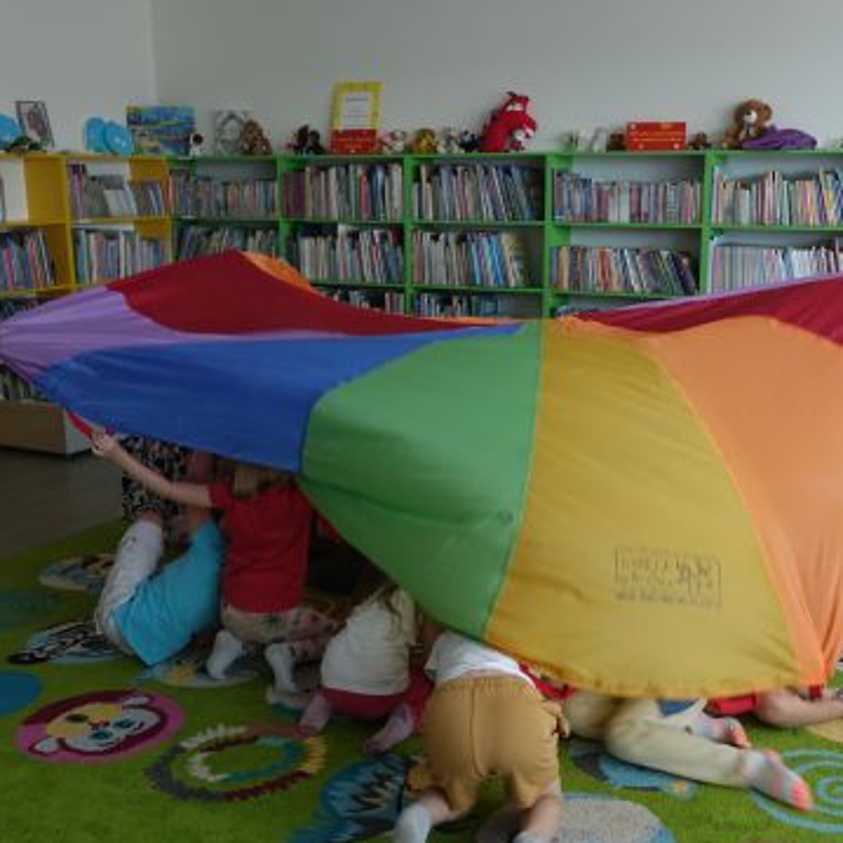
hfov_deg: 38.3
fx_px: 1212
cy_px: 485
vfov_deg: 38.3
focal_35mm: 44
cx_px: 460
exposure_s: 1/80
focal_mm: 10.49
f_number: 2.8
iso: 125
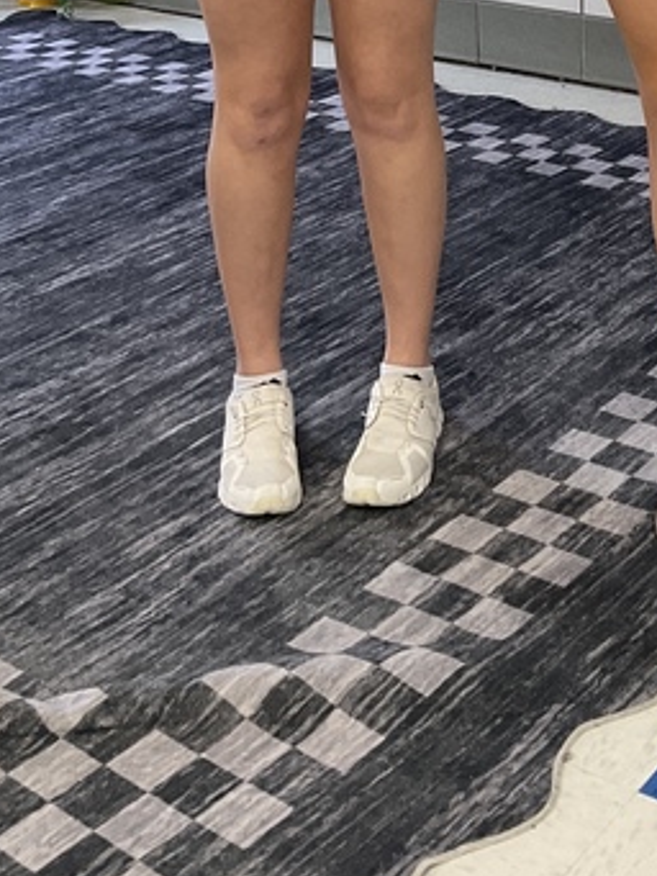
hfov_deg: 21.3
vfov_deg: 26.1
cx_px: 552
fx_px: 1720
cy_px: -118
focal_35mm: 68
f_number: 1.8
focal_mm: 3
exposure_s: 1/60
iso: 100
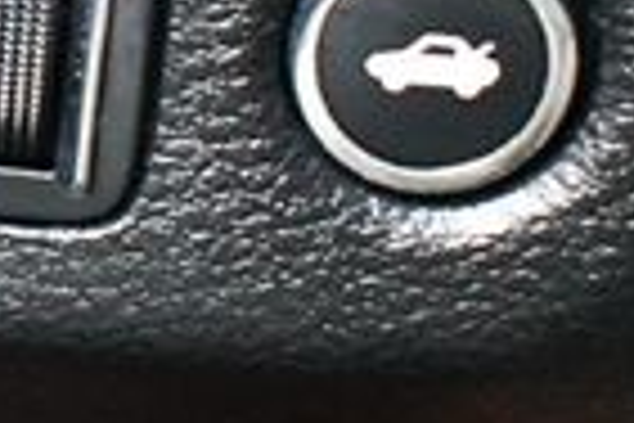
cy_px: -36
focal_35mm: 232
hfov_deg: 8.6
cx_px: -423
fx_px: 4085
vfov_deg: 5.9
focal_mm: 34
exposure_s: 1/60
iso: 10000
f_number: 4.5
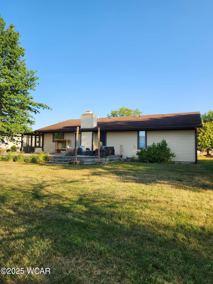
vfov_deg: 73.9
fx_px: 189
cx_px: 106
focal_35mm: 23
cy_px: 142
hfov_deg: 58.9
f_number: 1.8
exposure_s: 1/730
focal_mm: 5.4
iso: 20
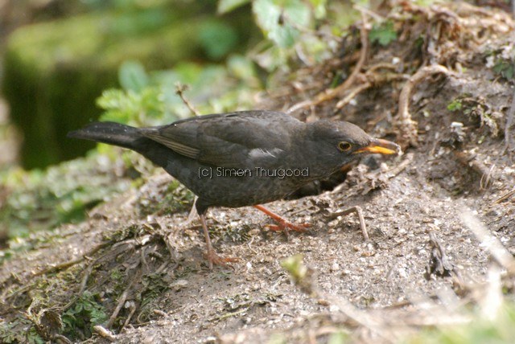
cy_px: 172
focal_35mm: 450
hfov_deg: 4.6
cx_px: 258
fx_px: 6443
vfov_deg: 3.1
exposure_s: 1/1000
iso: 1600
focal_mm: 300
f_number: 6.3
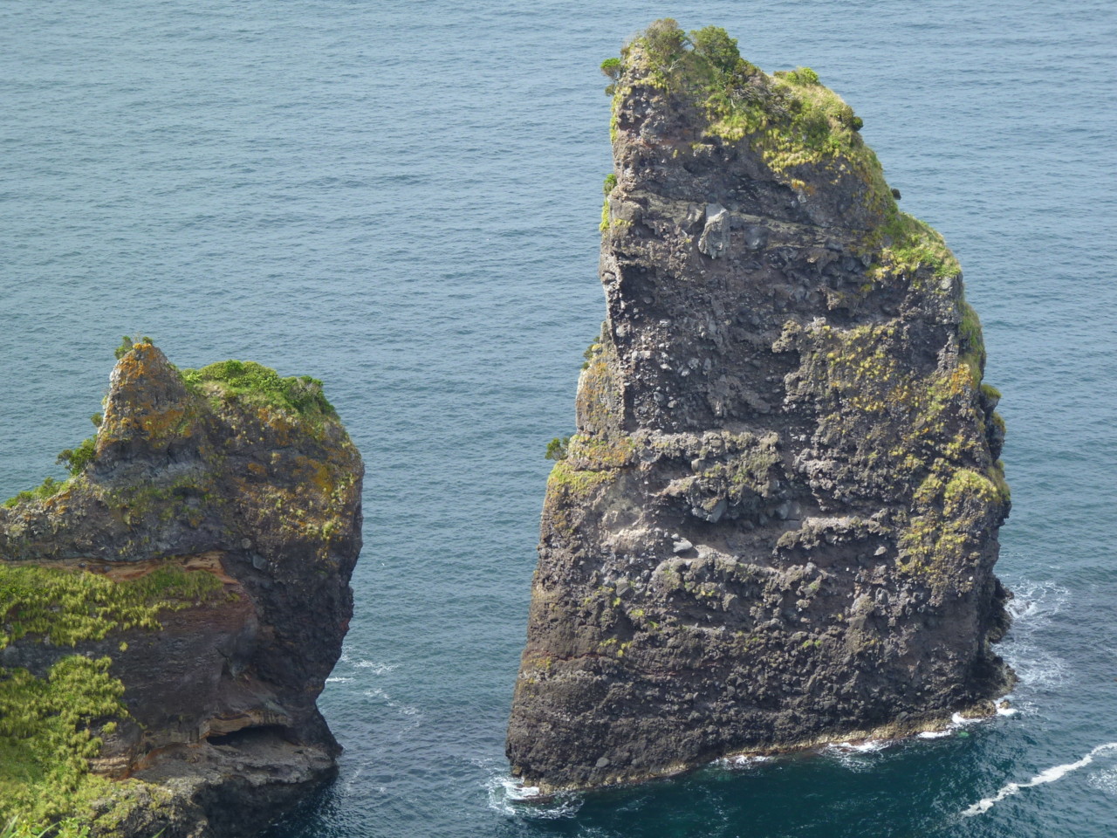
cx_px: 558
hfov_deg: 15.8
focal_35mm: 125
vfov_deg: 11.9
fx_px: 4034
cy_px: 419
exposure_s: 1/250
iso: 80
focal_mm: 22.3
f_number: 4
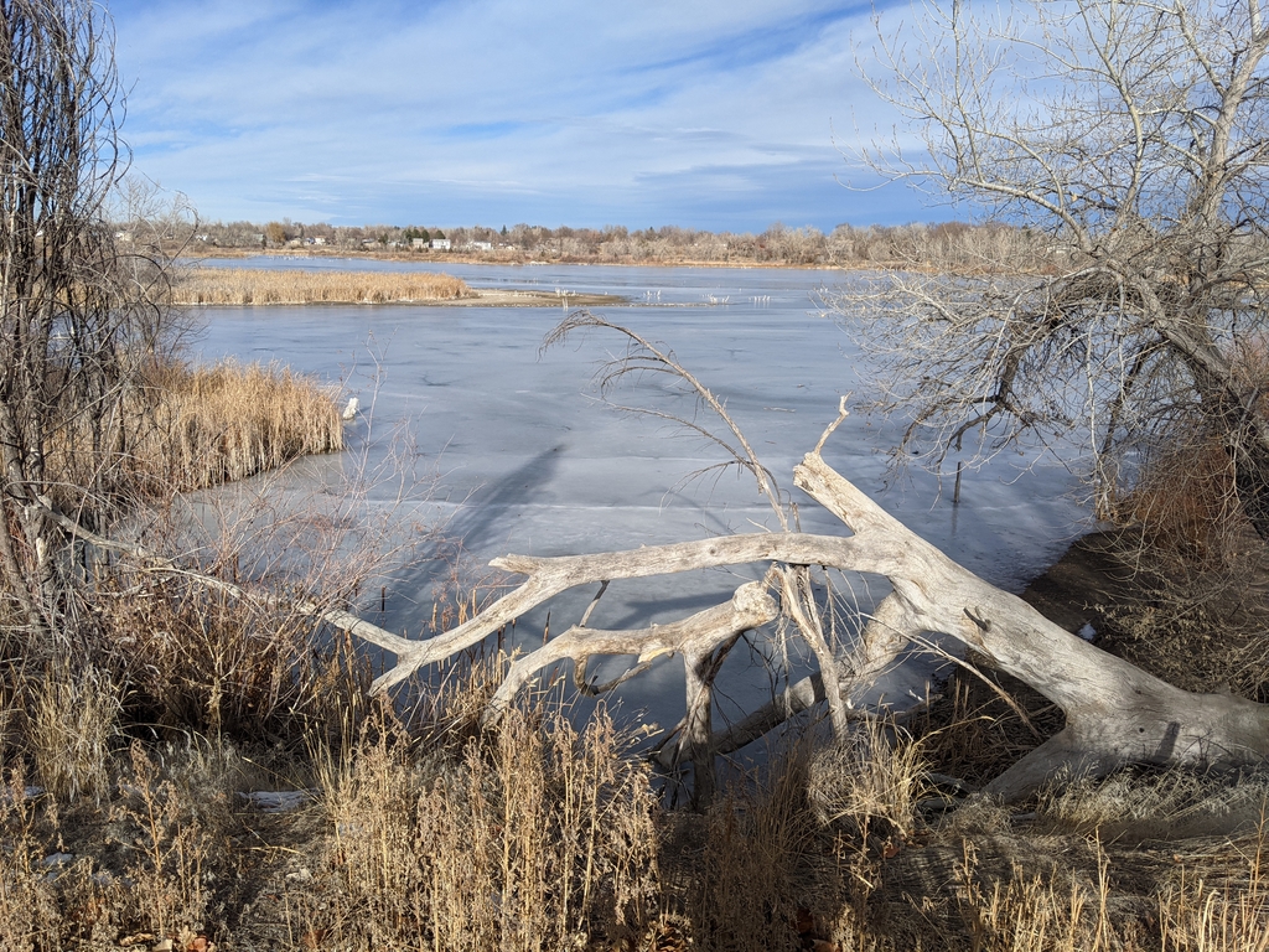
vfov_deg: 51.4
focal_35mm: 27
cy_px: 476
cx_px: 634
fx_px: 990
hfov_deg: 65.3
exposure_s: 1/3906
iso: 87
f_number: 1.8
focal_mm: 4.44
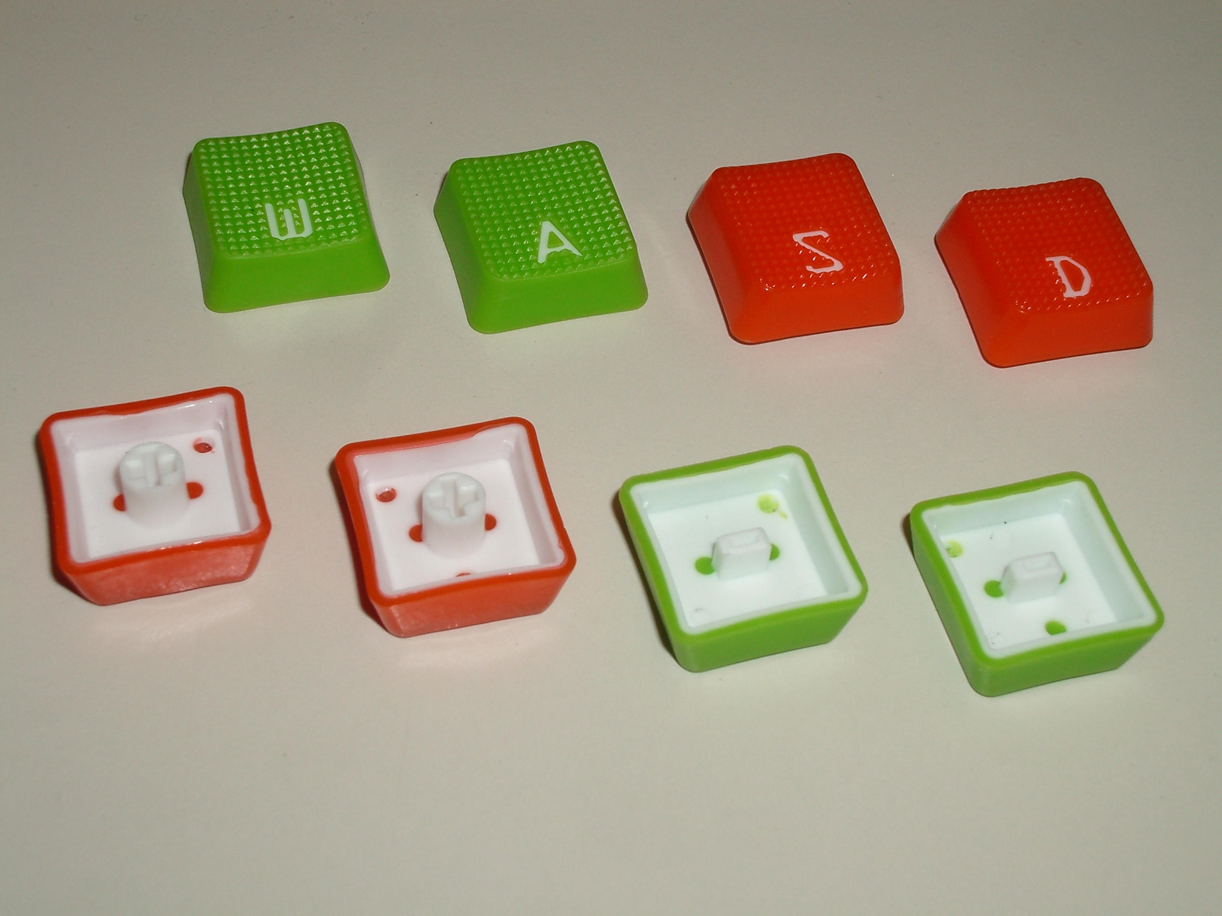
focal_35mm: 62
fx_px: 2189
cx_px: 611
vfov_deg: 23.7
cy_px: 458
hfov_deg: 31.2
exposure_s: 1/60
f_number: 5.6
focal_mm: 10.2
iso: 80
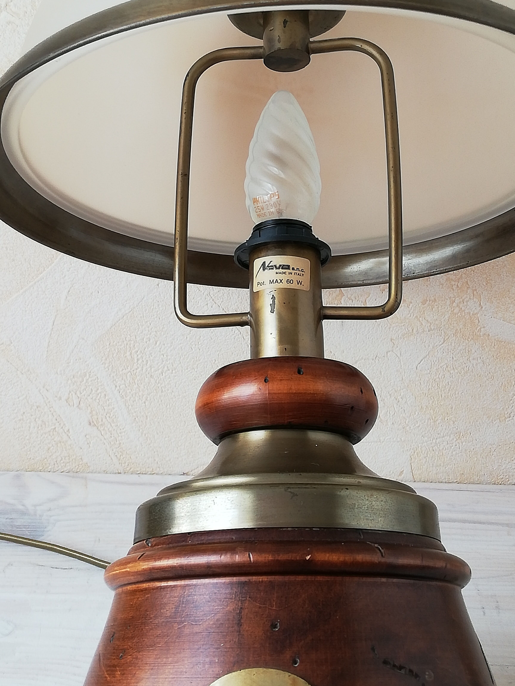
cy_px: 343
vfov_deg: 33.8
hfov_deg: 25.7
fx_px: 1131
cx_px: 258
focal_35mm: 57
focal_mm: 3.81
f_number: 2.2
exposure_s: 1/50
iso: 125
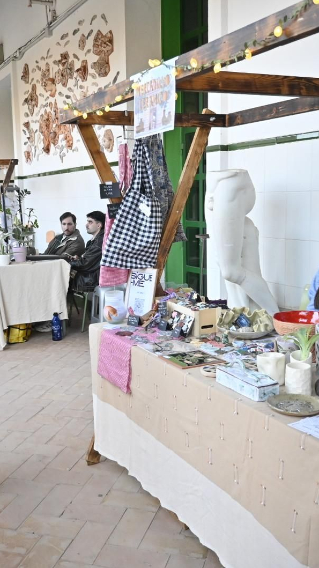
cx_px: 140
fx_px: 572
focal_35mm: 38
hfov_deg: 31.1
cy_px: 282
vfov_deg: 52.8
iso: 1600
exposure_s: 1/250
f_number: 3.5
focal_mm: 16
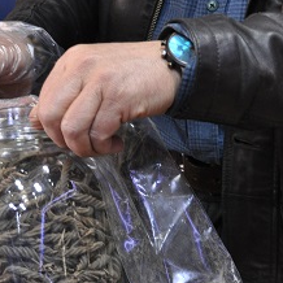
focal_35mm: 91
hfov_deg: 19.0
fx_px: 842
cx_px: 73
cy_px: 201
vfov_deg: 19.0
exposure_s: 1/40
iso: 800
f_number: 4.2
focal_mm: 26
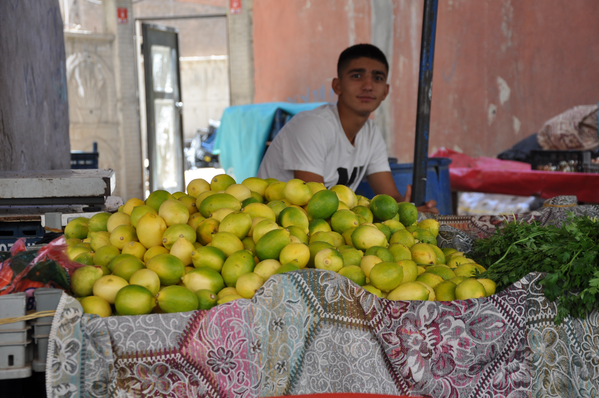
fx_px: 1246
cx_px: 300
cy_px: 199
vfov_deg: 18.1
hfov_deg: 27.0
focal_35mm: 75
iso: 220
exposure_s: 1/125
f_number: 5.6
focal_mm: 50
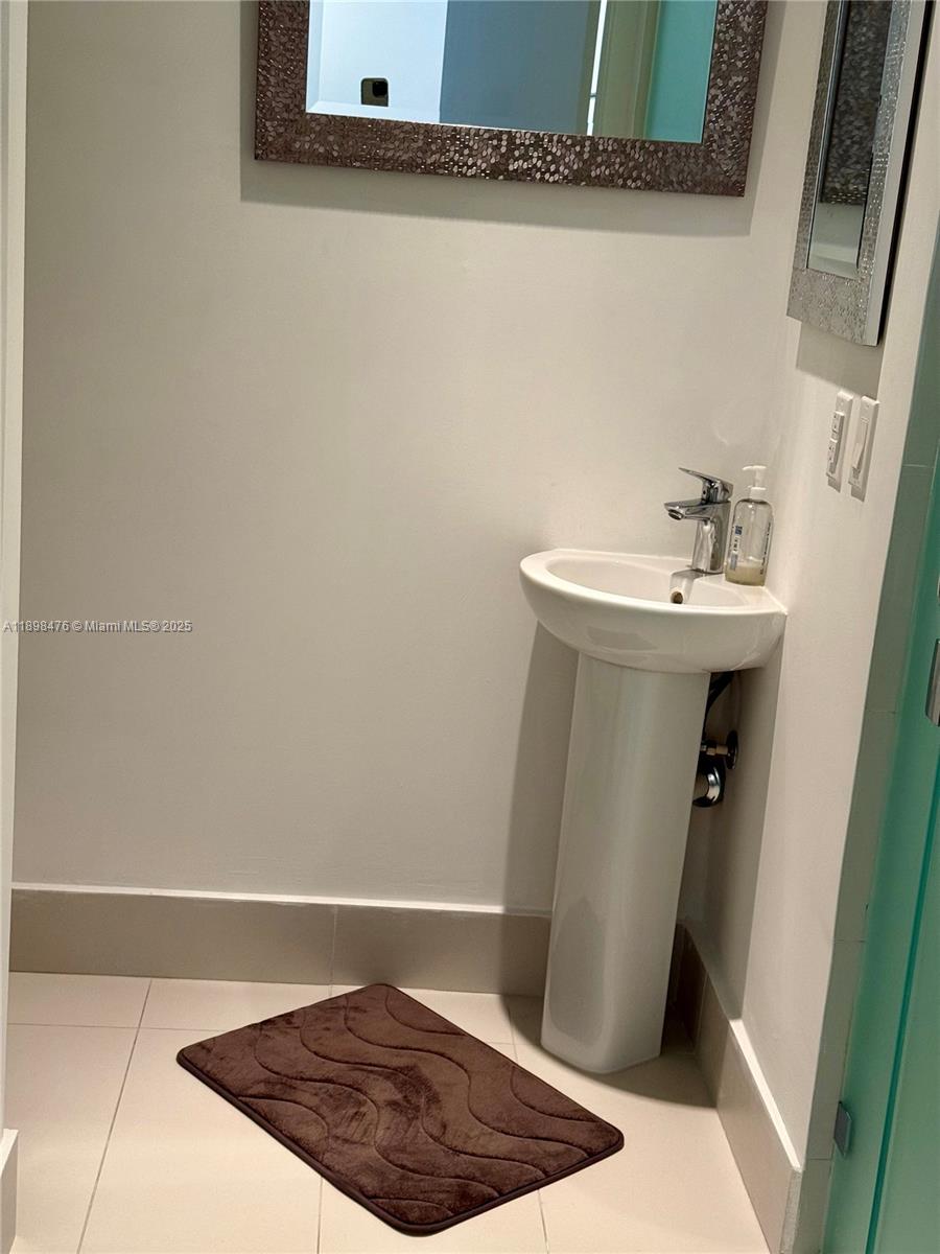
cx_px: 470
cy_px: 627
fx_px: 1738
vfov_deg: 39.7
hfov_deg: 30.3
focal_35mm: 48
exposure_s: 1/60
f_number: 1.78
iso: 125
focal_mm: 6.76
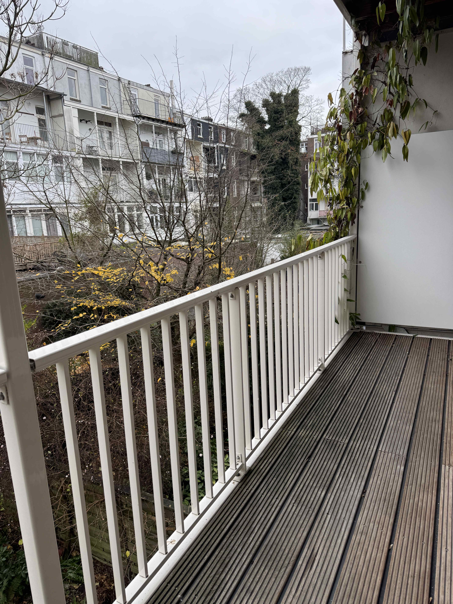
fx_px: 419
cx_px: 226
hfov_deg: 56.8
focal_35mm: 24
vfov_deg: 71.6
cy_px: 302
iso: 64
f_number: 1.78
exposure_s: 1/139
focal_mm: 6.76
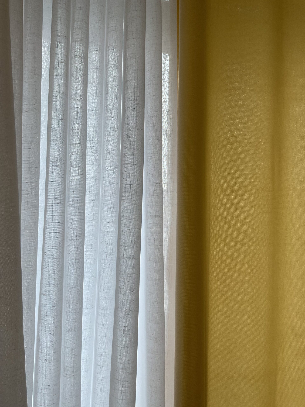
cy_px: 204
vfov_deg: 61.7
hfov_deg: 48.2
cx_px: 152
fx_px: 341
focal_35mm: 29
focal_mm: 3
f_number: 1.8
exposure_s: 1/100
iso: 40
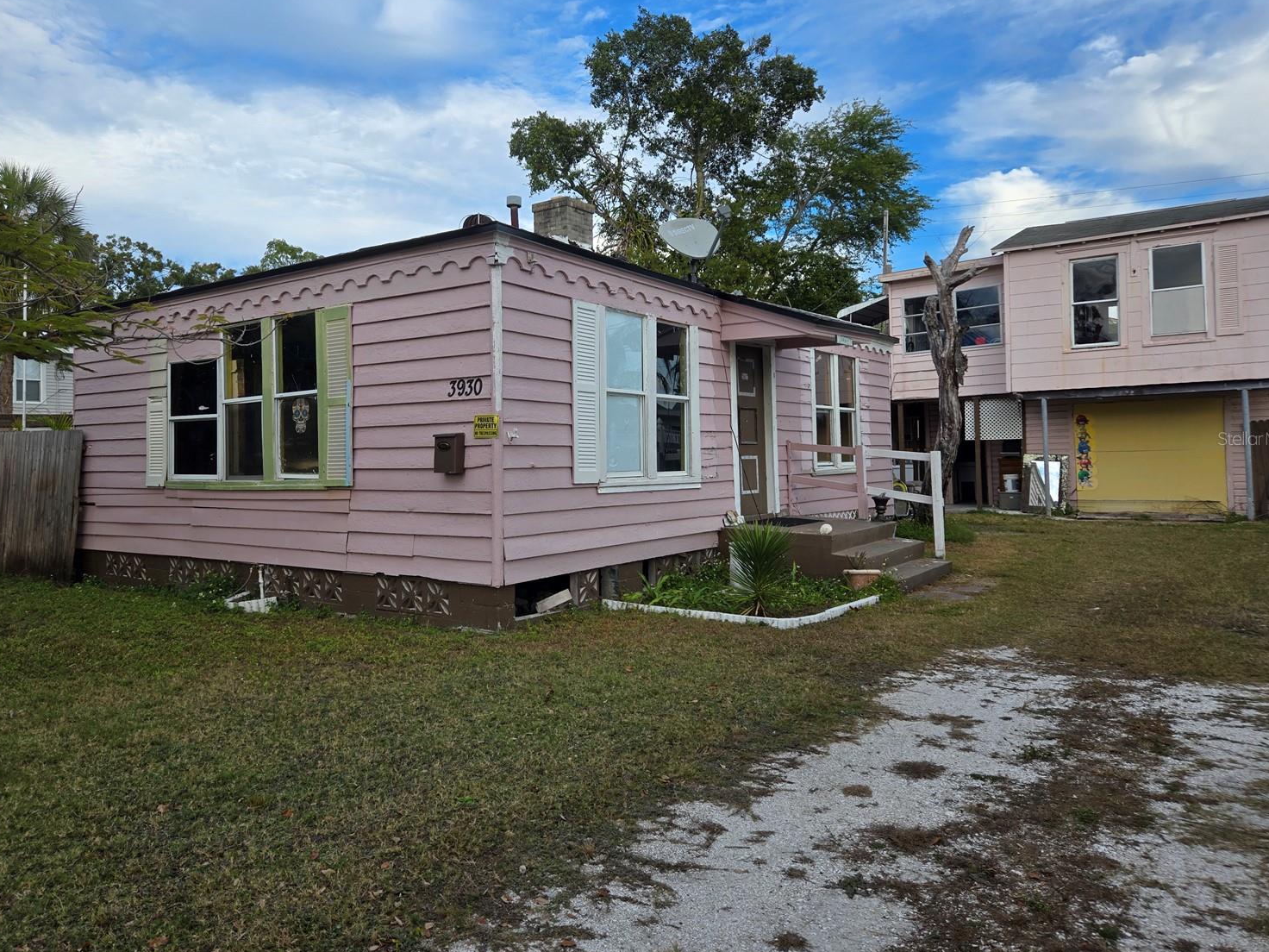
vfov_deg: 54.8
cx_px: 609
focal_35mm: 25
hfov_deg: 69.4
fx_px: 916
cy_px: 438
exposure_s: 1/973
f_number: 1.8
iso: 25
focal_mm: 5.4
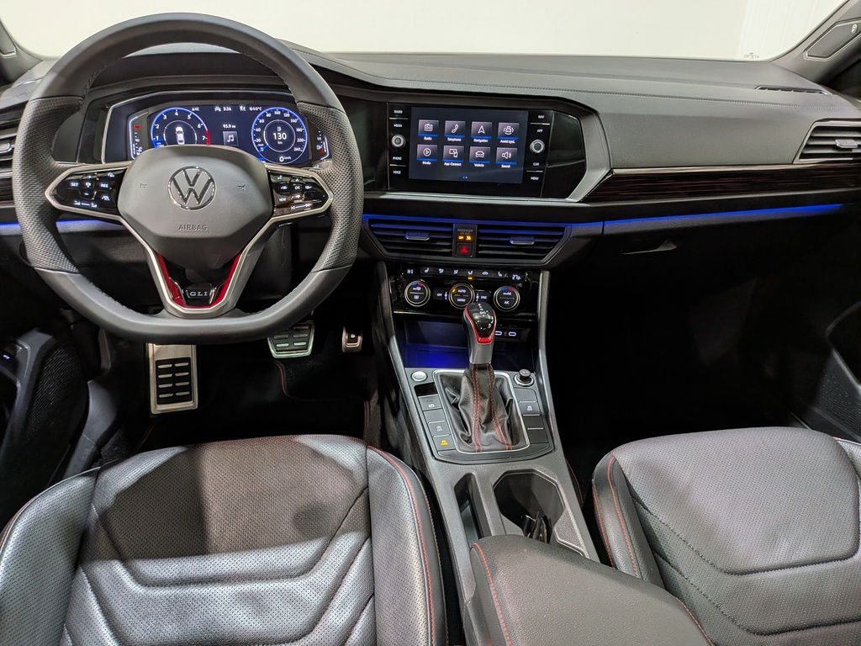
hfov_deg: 71.6
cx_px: 430
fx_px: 597
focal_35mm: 24
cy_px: 323
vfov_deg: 56.8
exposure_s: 1/24
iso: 52
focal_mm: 4.53
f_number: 1.7
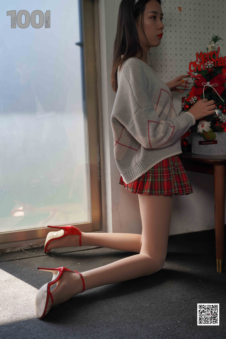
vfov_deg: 51.9
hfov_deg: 36.0
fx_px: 348
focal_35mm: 37
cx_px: 113
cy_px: 170
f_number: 4.5
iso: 320
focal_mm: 37
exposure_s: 1/200
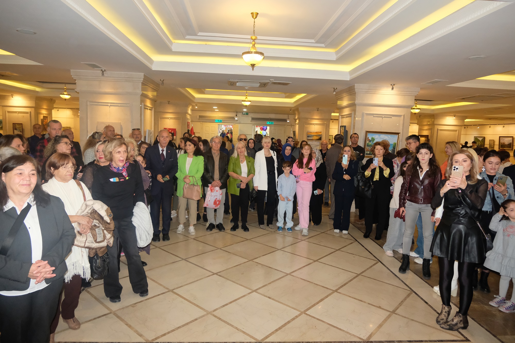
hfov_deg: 76.1
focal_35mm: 23
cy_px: 172
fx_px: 329
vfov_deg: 55.1
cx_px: 258
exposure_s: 1/160
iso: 3200
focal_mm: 15.6
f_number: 3.5
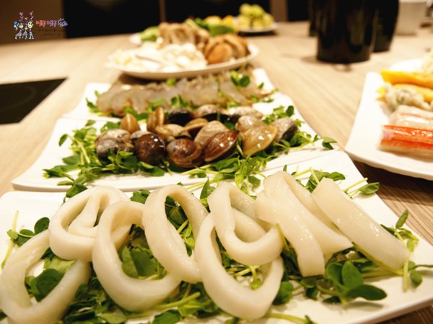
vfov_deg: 49.7
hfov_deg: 63.4
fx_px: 350
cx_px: 216
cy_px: 162
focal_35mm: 28
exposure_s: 1/100
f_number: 3.5
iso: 320
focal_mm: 14
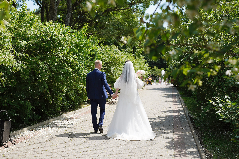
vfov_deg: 28.7
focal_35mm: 47
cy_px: 80
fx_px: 312
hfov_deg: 41.9
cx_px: 120
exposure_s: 1/500
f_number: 5
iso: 100
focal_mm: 47
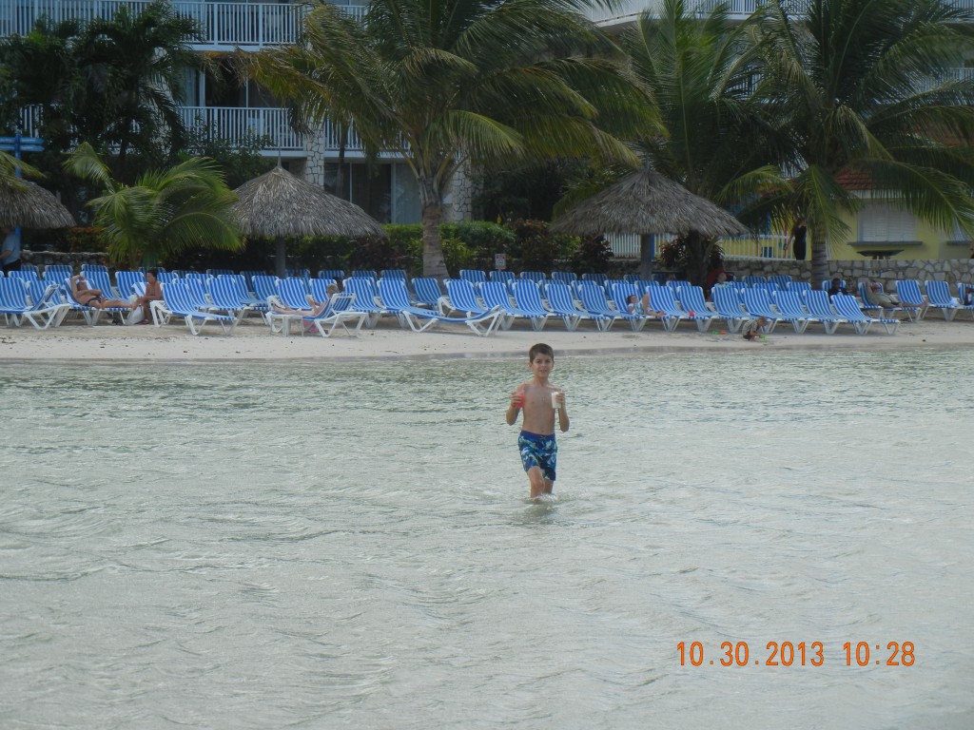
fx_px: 3742
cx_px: 487
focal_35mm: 133
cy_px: 365
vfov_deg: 11.1
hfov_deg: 14.8
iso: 160
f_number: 4.6
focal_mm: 24
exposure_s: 1/565
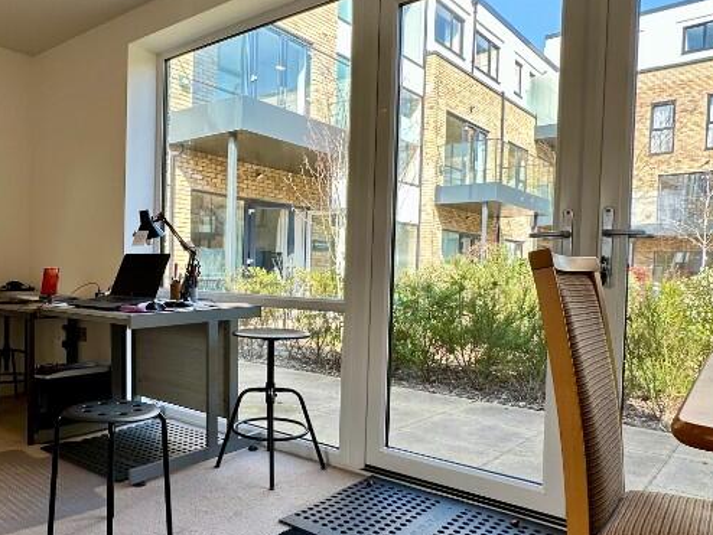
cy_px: 290
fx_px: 598
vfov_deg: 48.2
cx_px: 225
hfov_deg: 59.9
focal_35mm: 29
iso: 40
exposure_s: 1/140
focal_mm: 2.22
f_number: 2.2
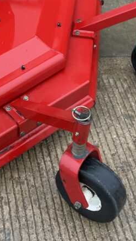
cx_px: 27
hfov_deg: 16.4
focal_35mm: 73
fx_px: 468
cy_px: 76
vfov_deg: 28.7
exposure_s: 1/84
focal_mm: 3
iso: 64
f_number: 1.8
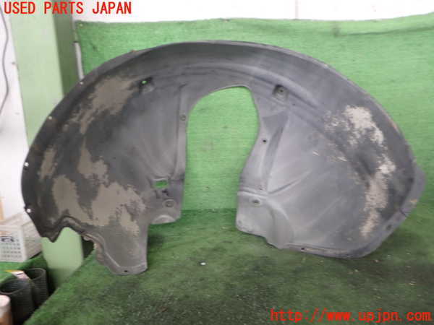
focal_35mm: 30
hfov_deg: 60.0
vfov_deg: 46.8
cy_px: 162
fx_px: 376
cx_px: 217
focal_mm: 5.4
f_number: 2.3
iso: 200
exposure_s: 1/30
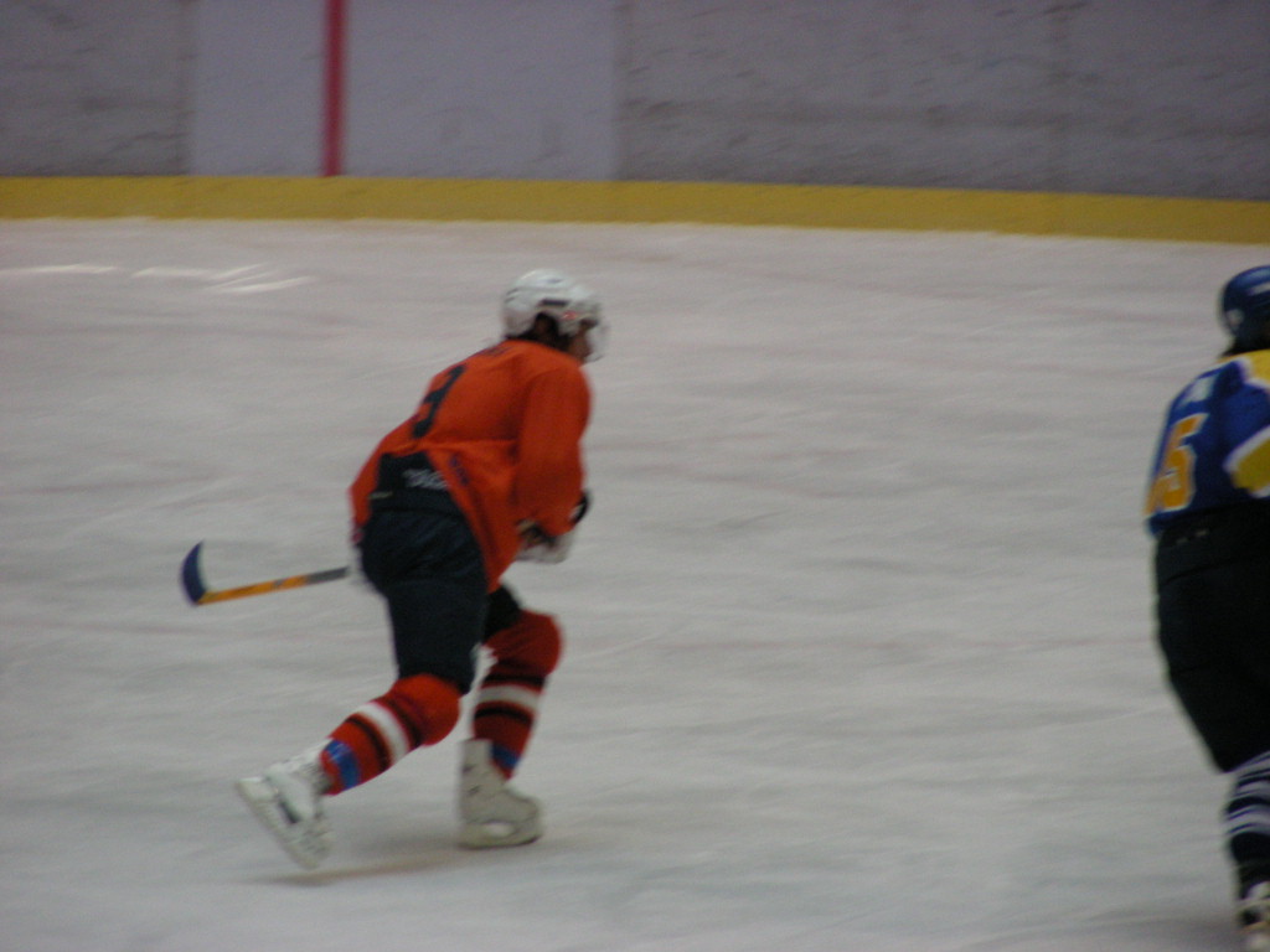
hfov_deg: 6.4
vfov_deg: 4.8
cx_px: 635
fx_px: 11337
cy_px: 476
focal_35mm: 309
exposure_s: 1/137
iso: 229
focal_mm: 51.6
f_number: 3.5
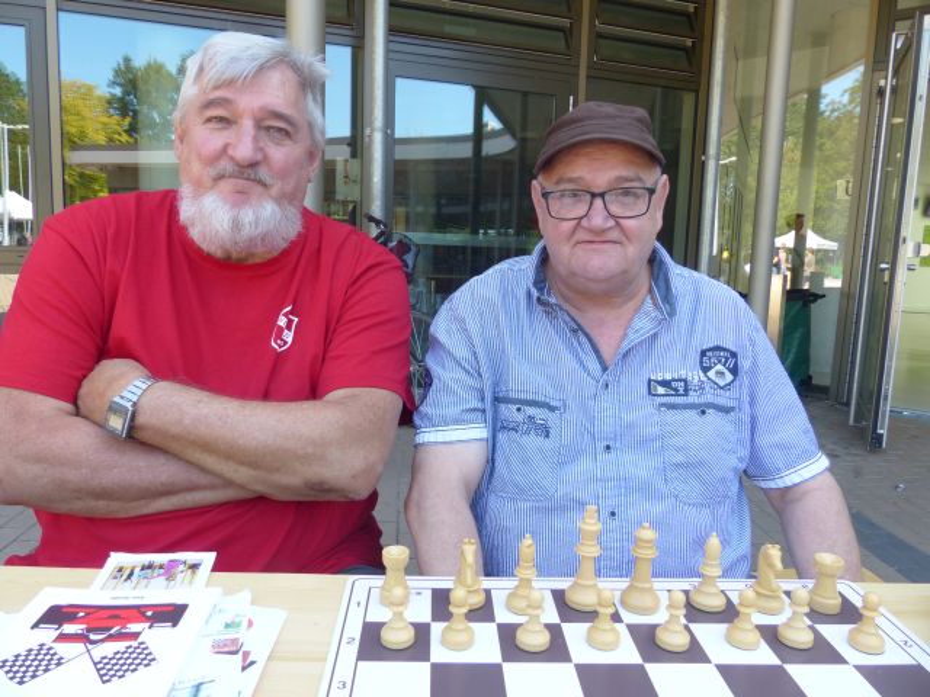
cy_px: 348
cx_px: 465
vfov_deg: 54.9
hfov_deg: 69.4
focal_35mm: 25
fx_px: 672
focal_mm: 4.5
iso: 100
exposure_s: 1/100
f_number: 3.2
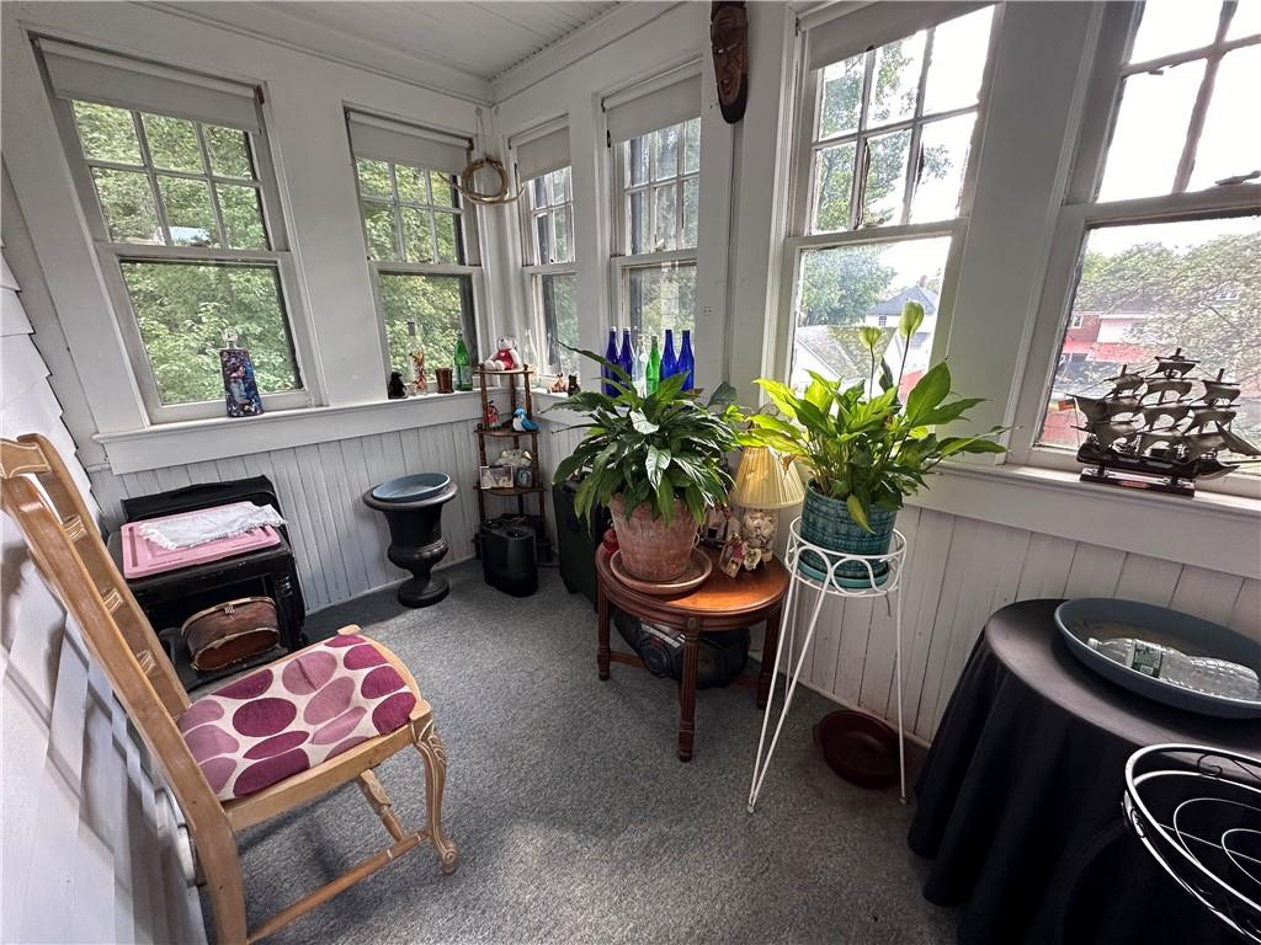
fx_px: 510
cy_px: 472
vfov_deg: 85.7
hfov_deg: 102.1
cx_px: 630
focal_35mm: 14
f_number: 2.2
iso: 160
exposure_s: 1/99
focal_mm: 2.22
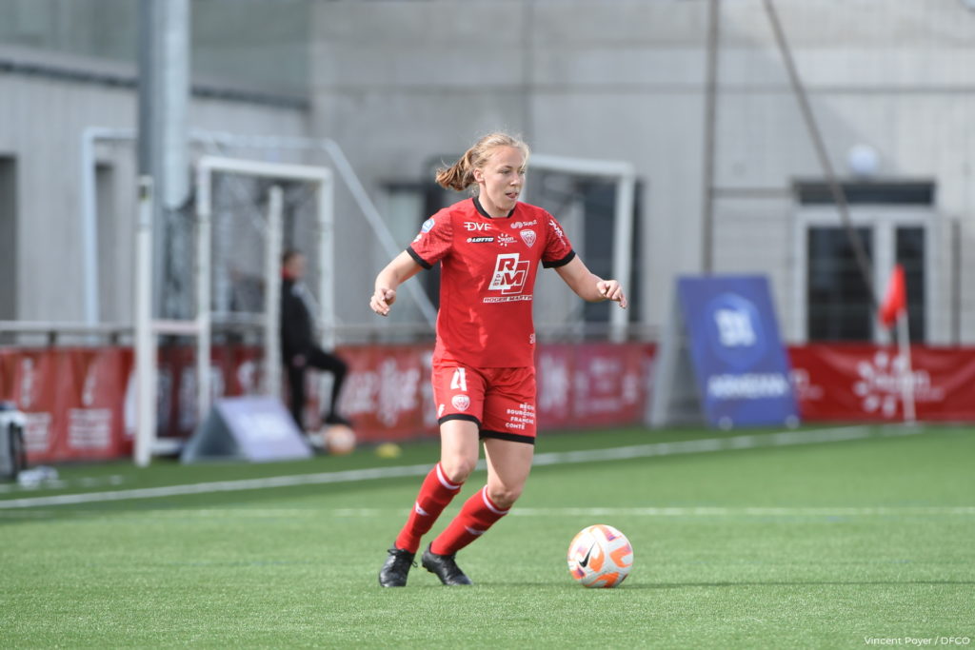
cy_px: 325
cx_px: 488
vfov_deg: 5.7
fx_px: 6500
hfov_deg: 8.6
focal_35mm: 240
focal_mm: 240
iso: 800
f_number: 4.5
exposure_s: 1/1600
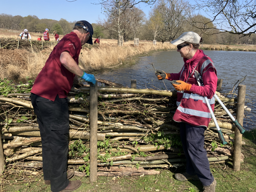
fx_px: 207
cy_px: 96
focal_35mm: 28
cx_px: 128
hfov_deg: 63.4
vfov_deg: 49.7
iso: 32
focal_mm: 3.99
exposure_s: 1/1130
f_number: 1.8
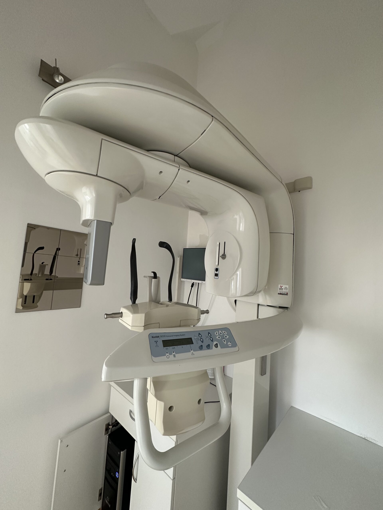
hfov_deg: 85.7
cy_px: 255
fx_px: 207
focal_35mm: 14
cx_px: 192
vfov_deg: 102.1
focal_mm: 2.22
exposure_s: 1/50
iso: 200
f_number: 2.2
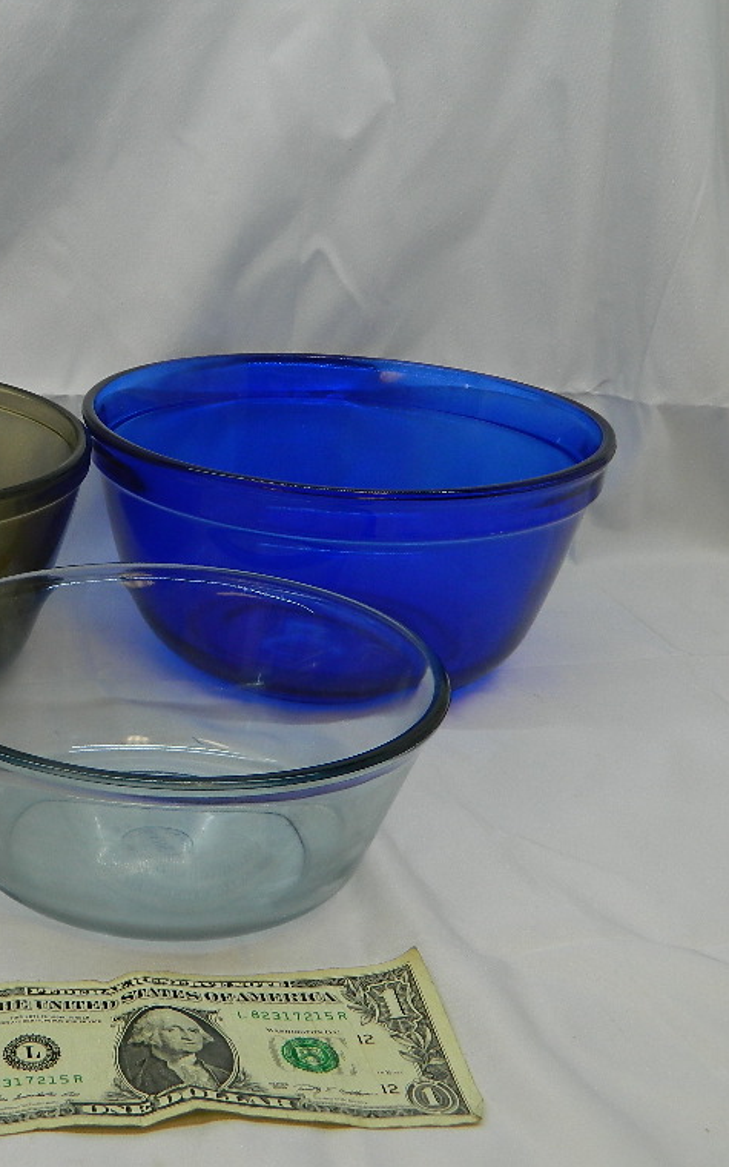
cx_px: 32
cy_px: 580
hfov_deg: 24.8
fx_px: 1589
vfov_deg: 40.3
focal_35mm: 50
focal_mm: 6.2
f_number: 3.3
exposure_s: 1/60
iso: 80
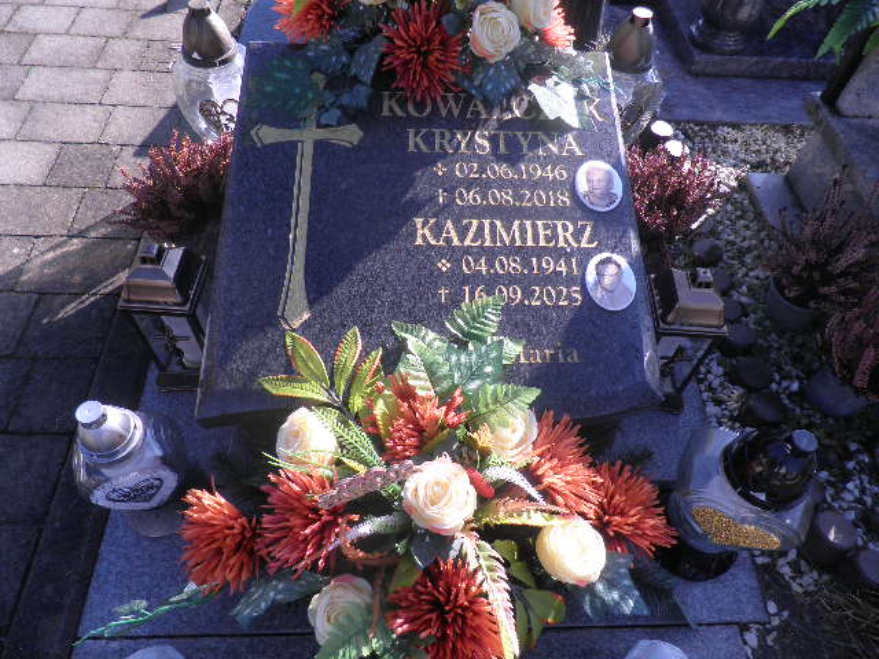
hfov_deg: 71.6
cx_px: 440
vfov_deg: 56.8
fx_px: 609
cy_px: 330
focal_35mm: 24
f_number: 3.3
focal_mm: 4.3
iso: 64
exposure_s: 1/320
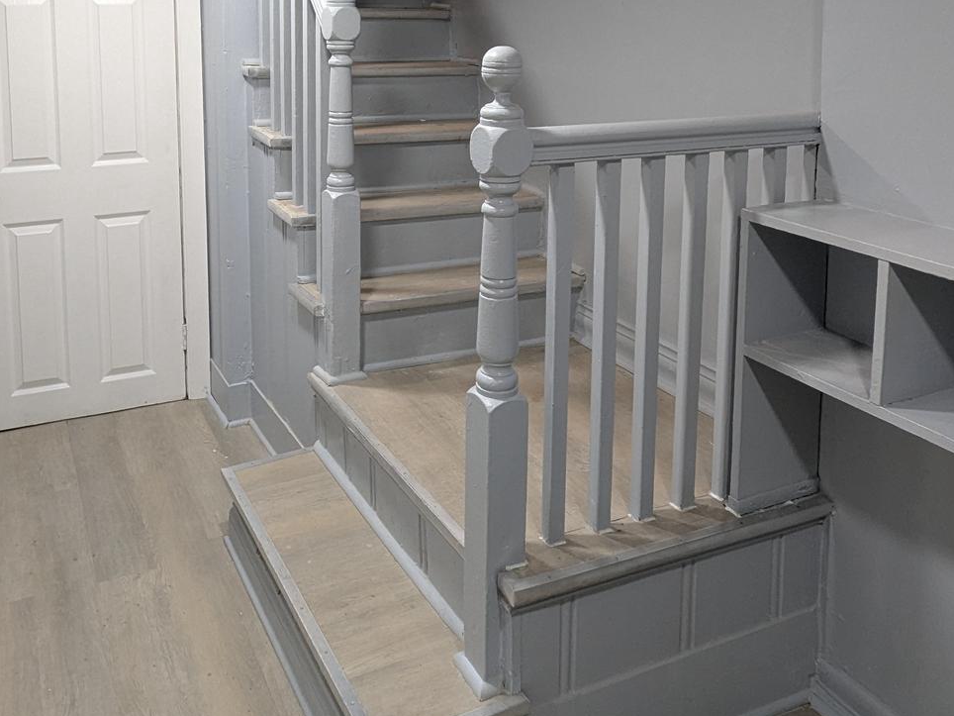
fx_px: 937
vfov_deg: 39.3
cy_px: 94
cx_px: 410
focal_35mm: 34
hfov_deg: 53.8
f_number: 2.2
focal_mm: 2.35
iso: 75
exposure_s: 1/24
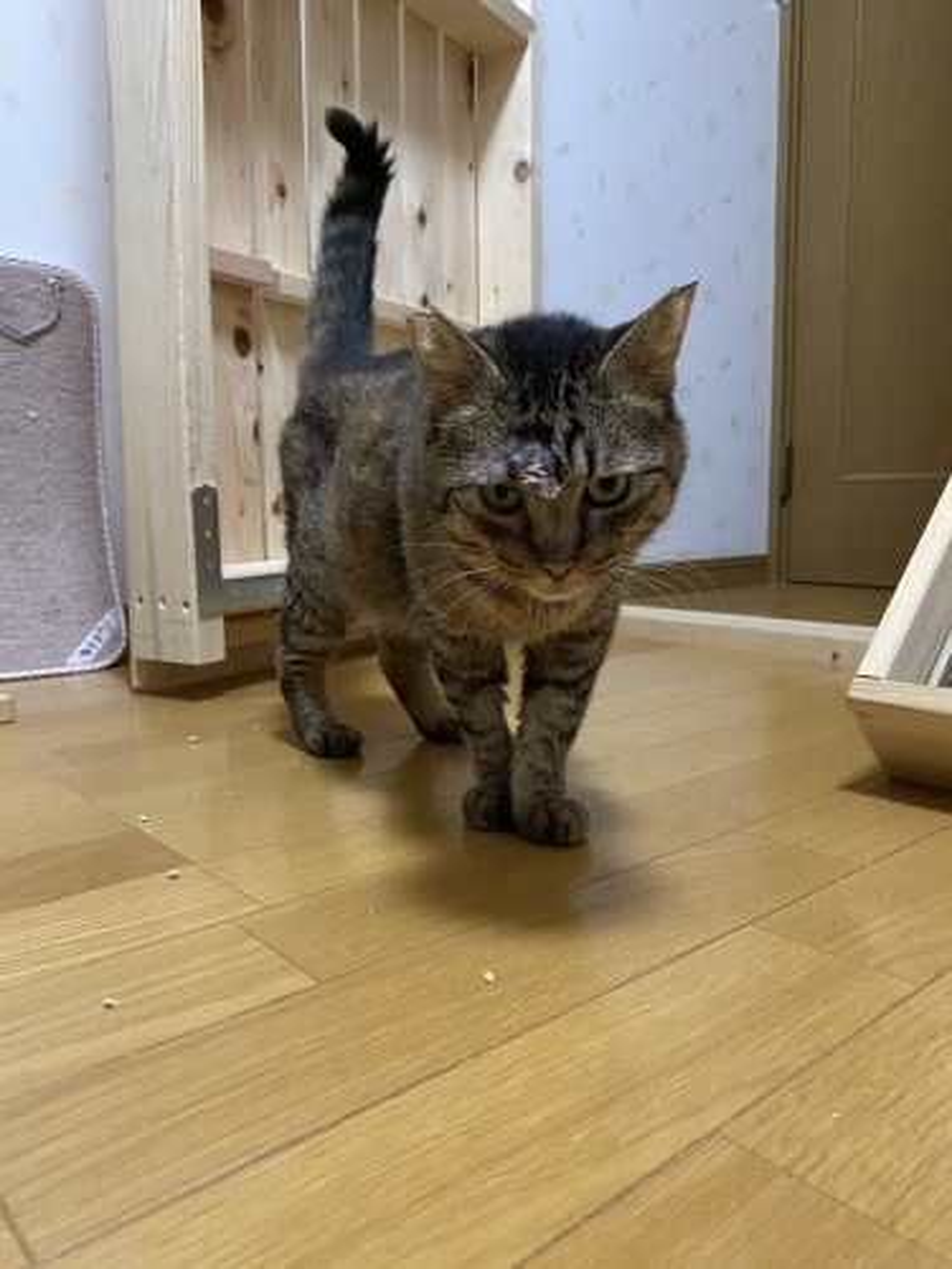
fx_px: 953
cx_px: 476
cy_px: 634
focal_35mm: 26
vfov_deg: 67.3
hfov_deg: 53.1
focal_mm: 4.25
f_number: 1.8
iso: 640
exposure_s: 1/35
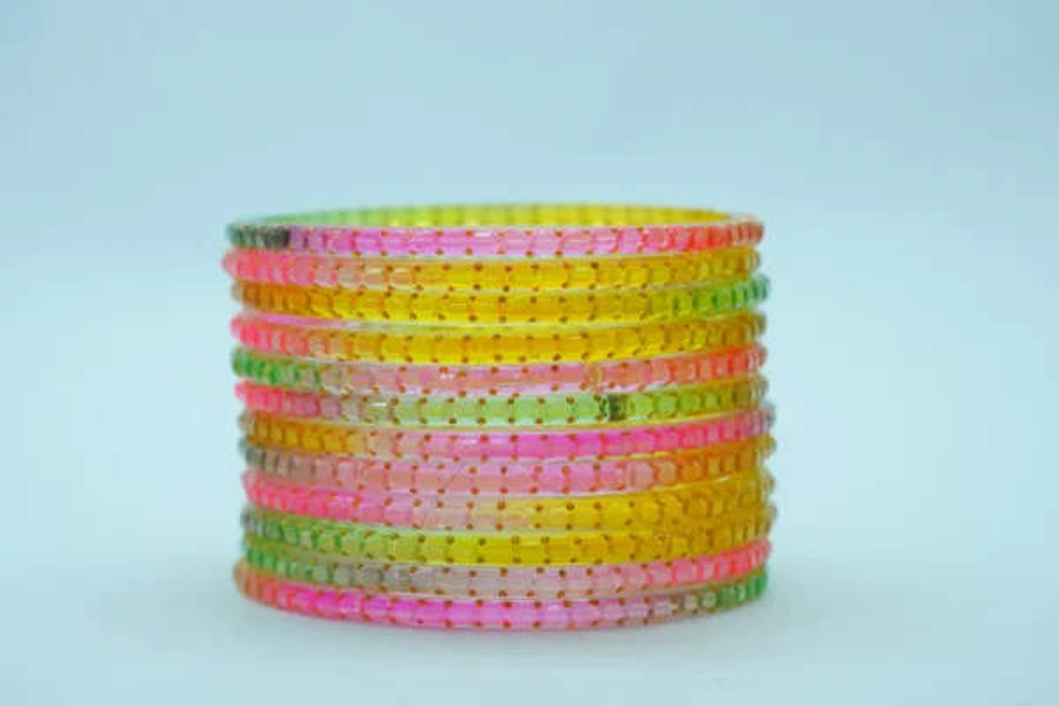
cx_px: 530
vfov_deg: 13.0
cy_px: 353
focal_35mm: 105
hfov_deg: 19.5
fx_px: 3089
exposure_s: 1/250
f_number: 7.1
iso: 640
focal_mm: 70
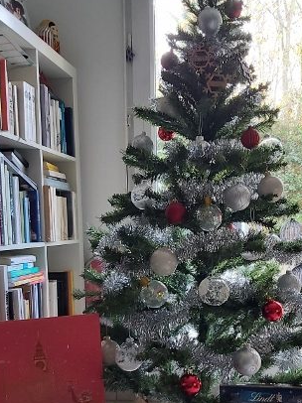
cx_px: 186
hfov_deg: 34.9
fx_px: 477
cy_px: 257
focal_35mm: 41
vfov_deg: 45.3
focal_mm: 3.92
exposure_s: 1/40
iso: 250
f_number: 1.7
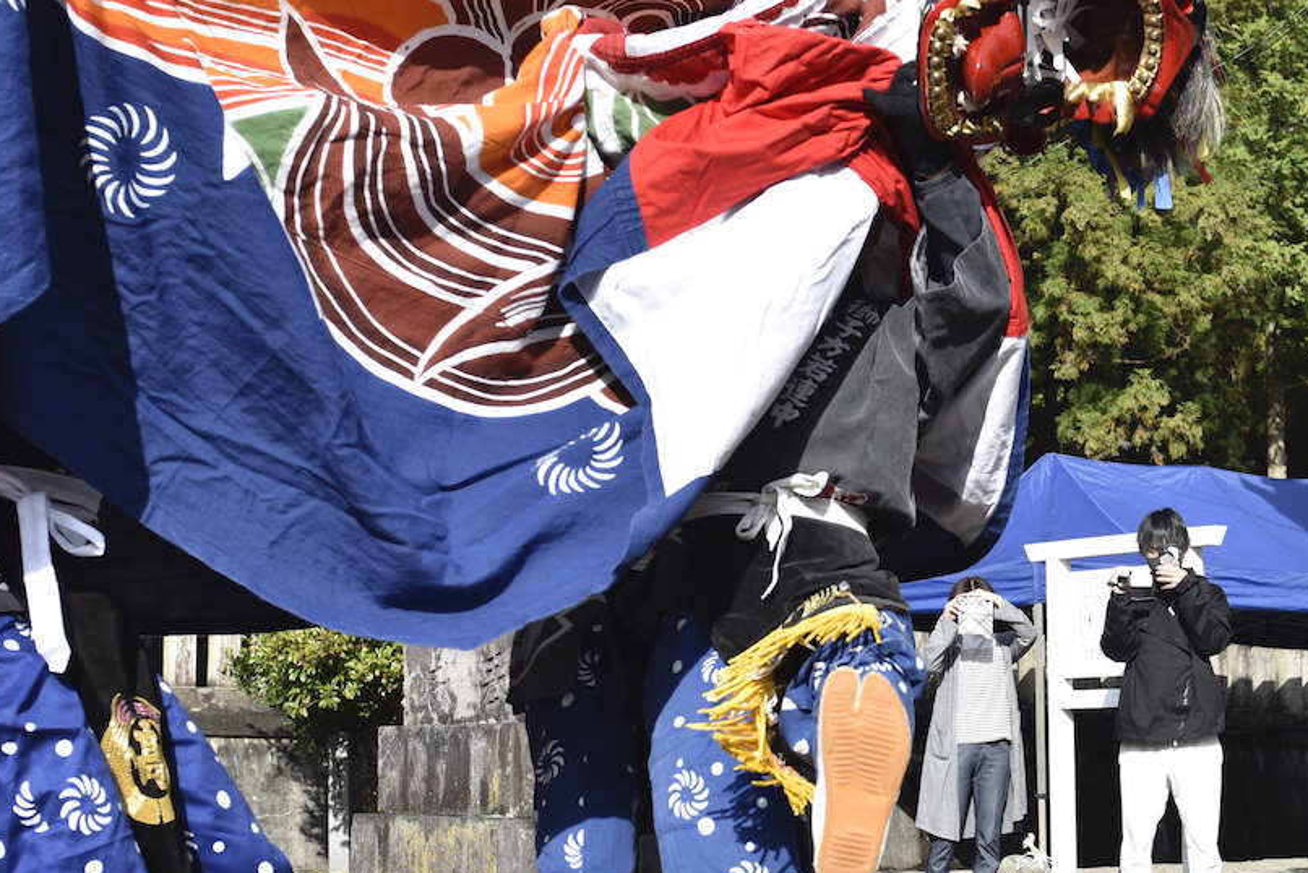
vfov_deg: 18.9
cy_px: 536
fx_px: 2617
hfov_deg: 27.8
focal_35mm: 72
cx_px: 928
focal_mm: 29
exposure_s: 1/800
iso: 125
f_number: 4.5
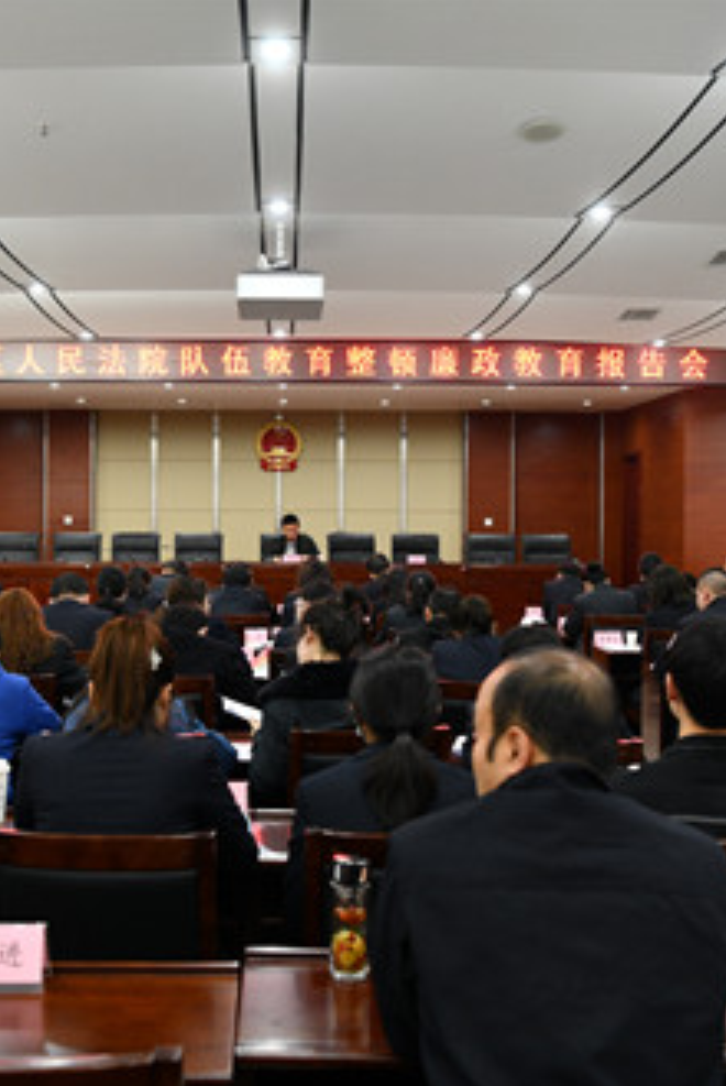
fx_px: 1328
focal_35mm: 44
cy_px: 546
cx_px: 267
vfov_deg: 44.5
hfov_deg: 30.4
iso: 1600
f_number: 4
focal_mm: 29
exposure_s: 1/60
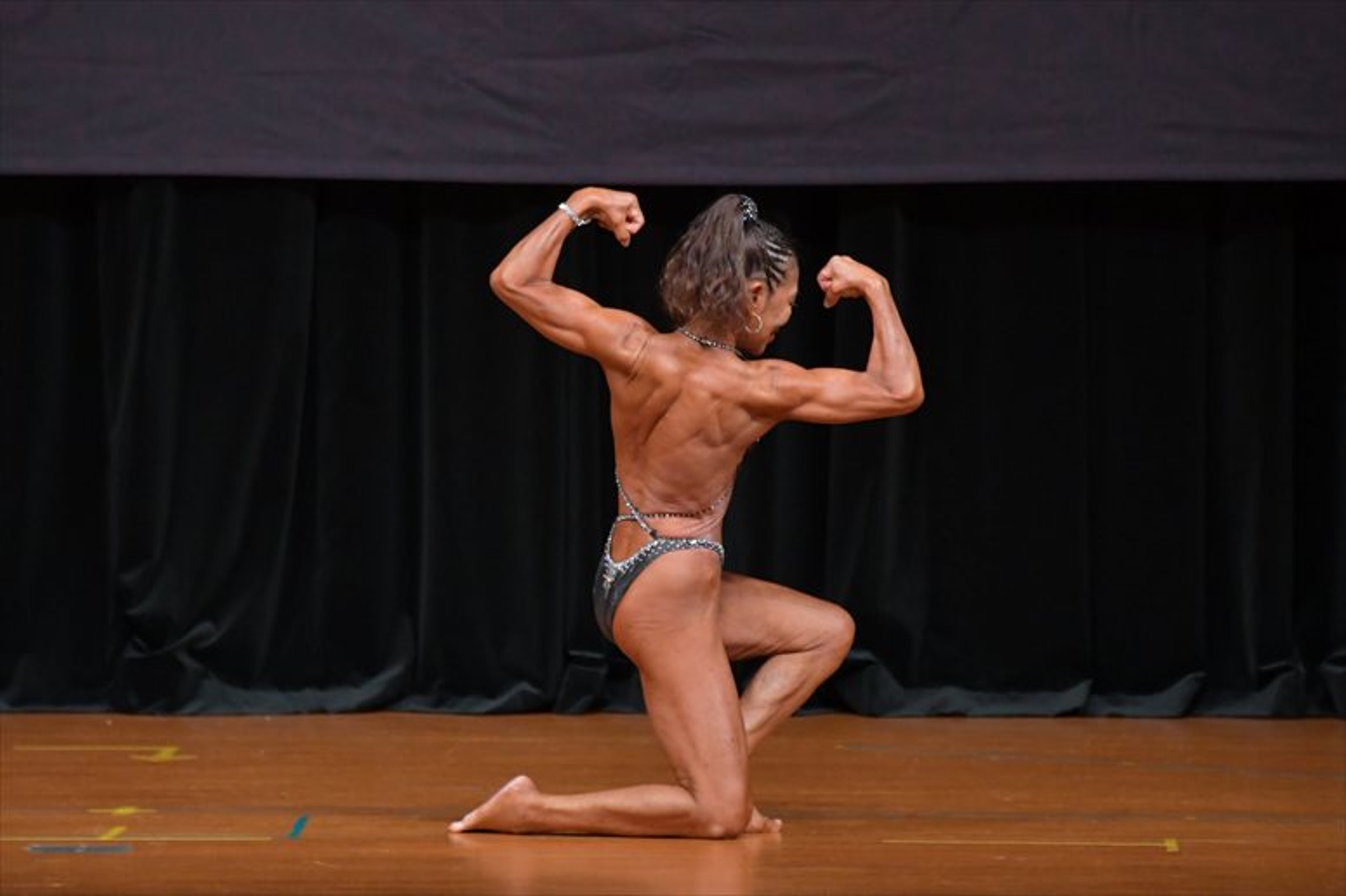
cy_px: 448
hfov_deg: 6.0
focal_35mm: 345
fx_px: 12893
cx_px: 673
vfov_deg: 4.0
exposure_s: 1/400
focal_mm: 230
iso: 4000
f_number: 5.6
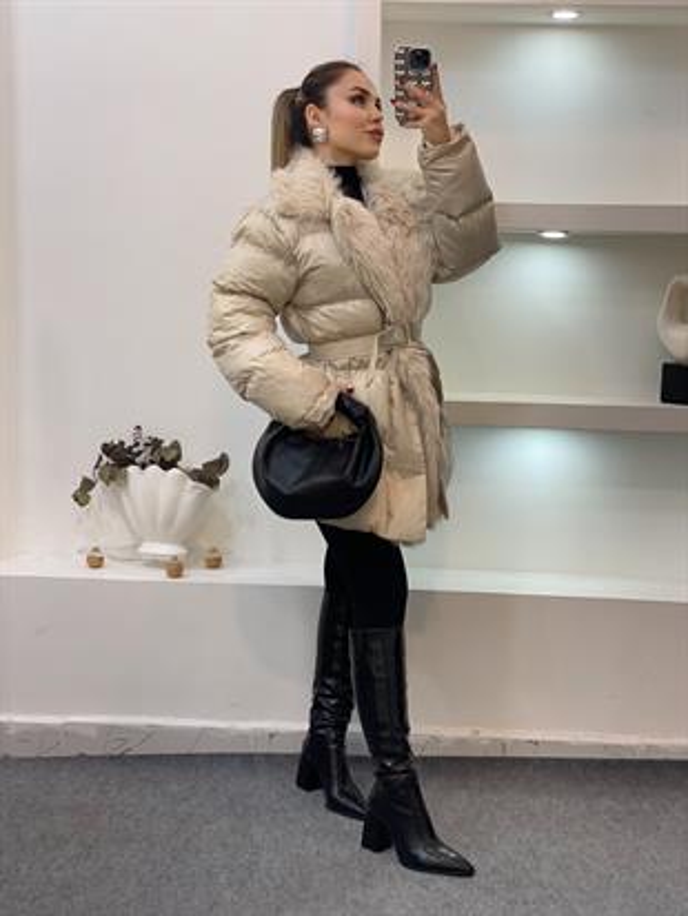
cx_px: 344
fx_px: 1377
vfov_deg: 36.8
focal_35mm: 52
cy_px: 458
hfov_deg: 28.0
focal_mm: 6
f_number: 2
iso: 80
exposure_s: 1/100
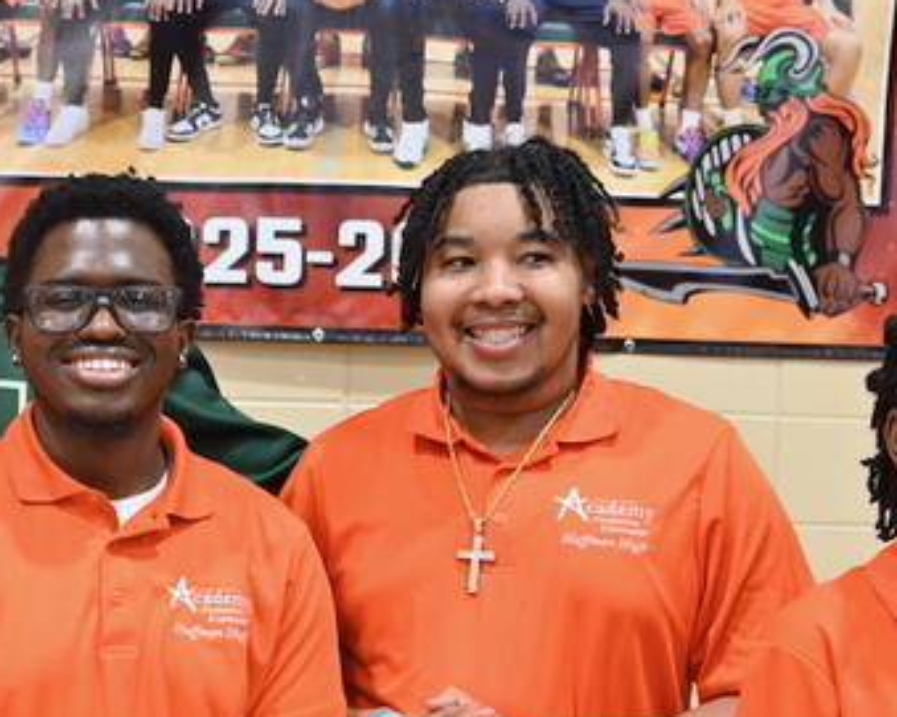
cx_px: -98
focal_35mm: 85
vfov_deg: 18.0
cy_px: 508
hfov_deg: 21.3
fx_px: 2256
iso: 900
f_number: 4
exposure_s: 1/125
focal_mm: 30
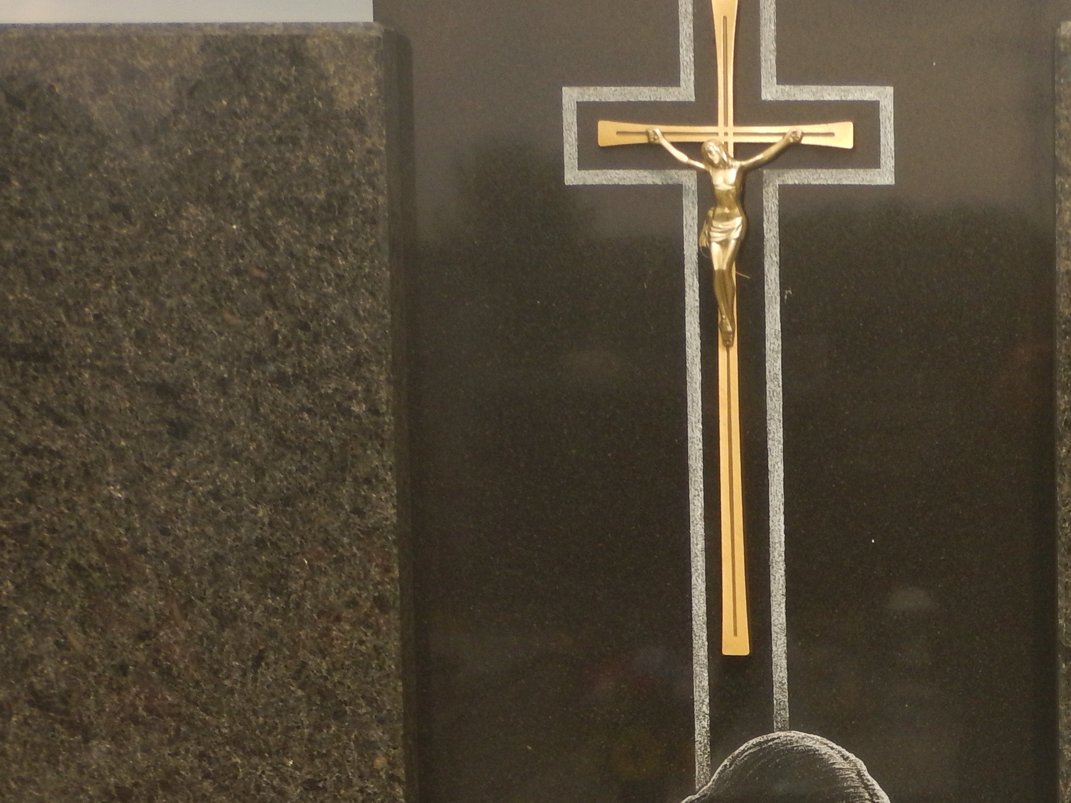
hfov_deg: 16.7
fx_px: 3558
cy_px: 833
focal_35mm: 115
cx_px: 1137
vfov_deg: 12.7
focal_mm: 9.2
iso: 125
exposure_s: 1/640
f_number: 4.3
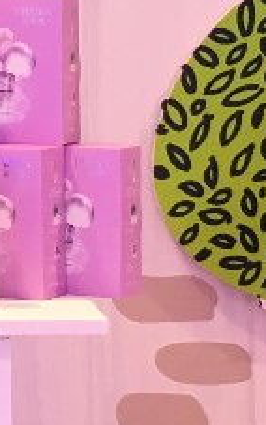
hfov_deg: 5.9
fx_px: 2515
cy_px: -2
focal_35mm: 217
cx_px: -275
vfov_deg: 9.6
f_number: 2.2
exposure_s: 1/33
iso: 32
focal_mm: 4.15
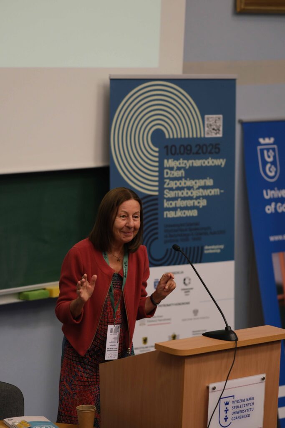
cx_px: 142
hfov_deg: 10.2
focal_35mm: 135
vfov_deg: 15.2
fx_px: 1602
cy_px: 214
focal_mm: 90
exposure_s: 1/250
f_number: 2
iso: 800
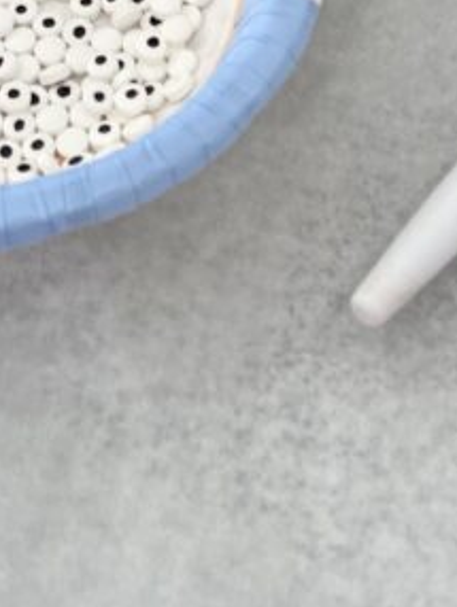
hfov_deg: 15.9
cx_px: 251
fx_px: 1635
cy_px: -274
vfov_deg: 18.8
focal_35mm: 93
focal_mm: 4.25
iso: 64
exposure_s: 1/120
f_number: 1.8
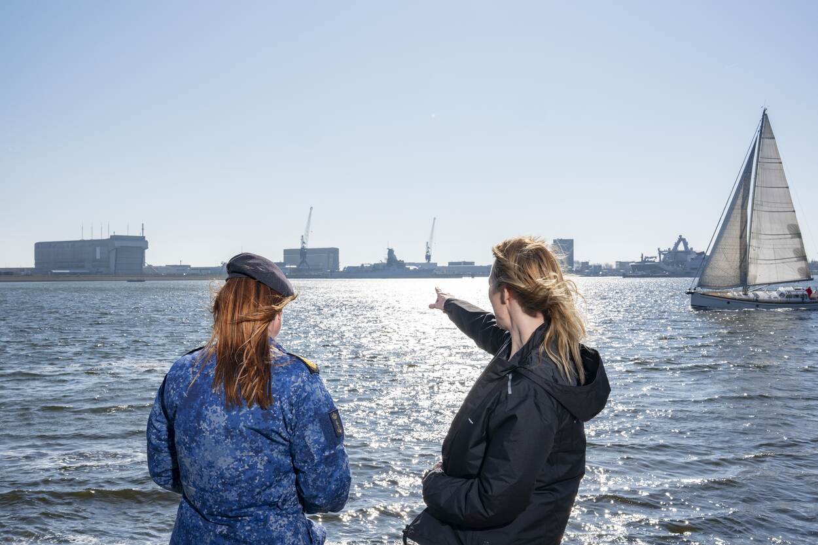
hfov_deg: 51.9
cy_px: 272
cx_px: 409
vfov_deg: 35.9
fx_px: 841
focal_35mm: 37
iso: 160
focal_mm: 37
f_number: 14
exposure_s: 1/250
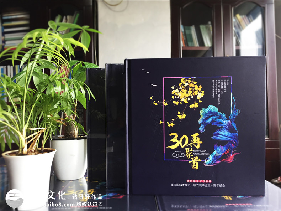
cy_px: 106
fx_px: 235
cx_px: 140
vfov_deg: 48.2
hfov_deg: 61.7
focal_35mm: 29
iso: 50
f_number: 2.2
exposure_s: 1/33
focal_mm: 4.15
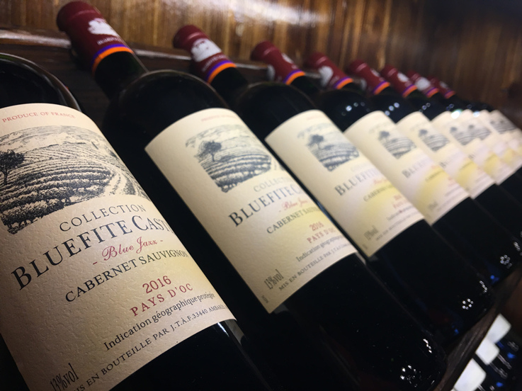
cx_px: 261
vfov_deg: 48.2
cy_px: 196
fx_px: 437
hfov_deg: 61.7
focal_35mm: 29
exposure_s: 1/33
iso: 25
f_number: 2.2
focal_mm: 4.15
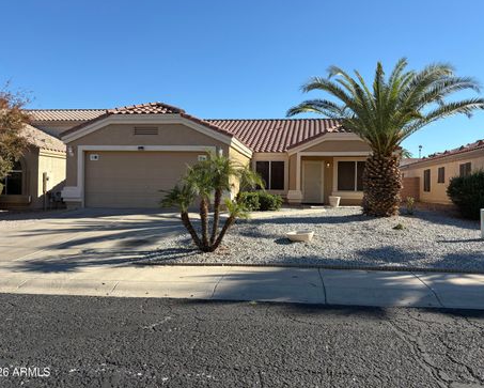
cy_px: 190
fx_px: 401
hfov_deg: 62.2
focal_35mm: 28
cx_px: 250
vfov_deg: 51.6
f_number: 1.6
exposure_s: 1/2283
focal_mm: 5.96
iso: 50
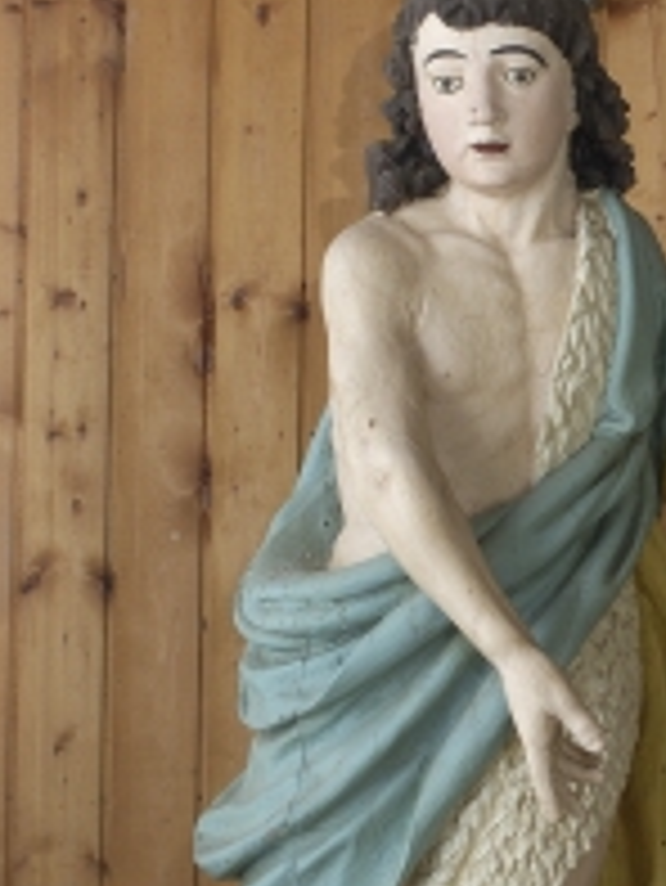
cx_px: 760
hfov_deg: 11.5
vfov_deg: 15.5
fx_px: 3254
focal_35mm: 127
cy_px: 621
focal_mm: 34
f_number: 14
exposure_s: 1/2
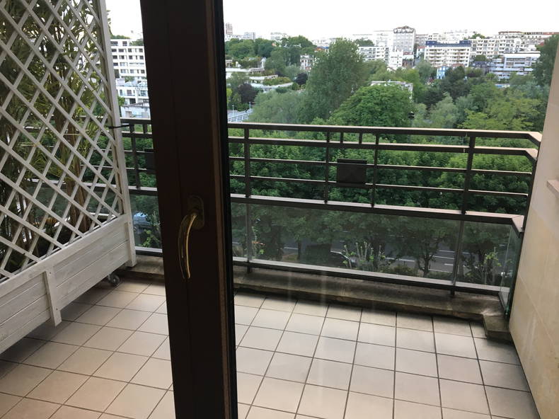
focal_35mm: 29
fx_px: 468
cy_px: 210
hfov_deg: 61.7
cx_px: 280
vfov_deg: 48.2
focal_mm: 4.15
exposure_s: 1/33
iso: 40
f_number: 2.2
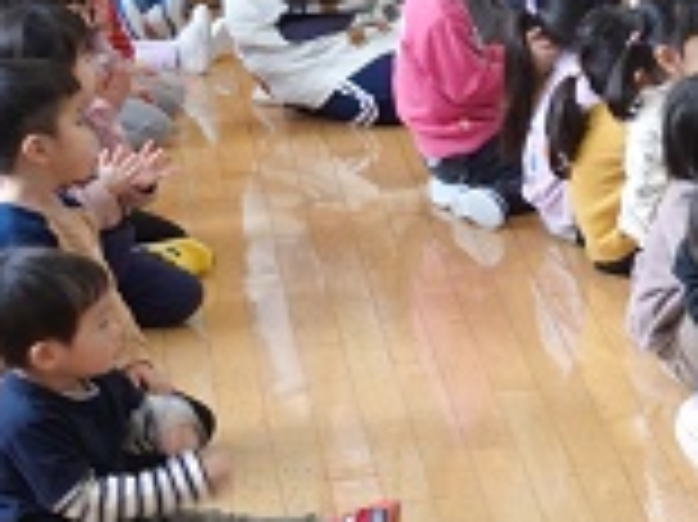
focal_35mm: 199
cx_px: 1720
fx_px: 4010
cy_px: 277
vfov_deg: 7.5
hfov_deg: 8.9
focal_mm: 14.65
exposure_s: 1/40
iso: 200
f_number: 3.2
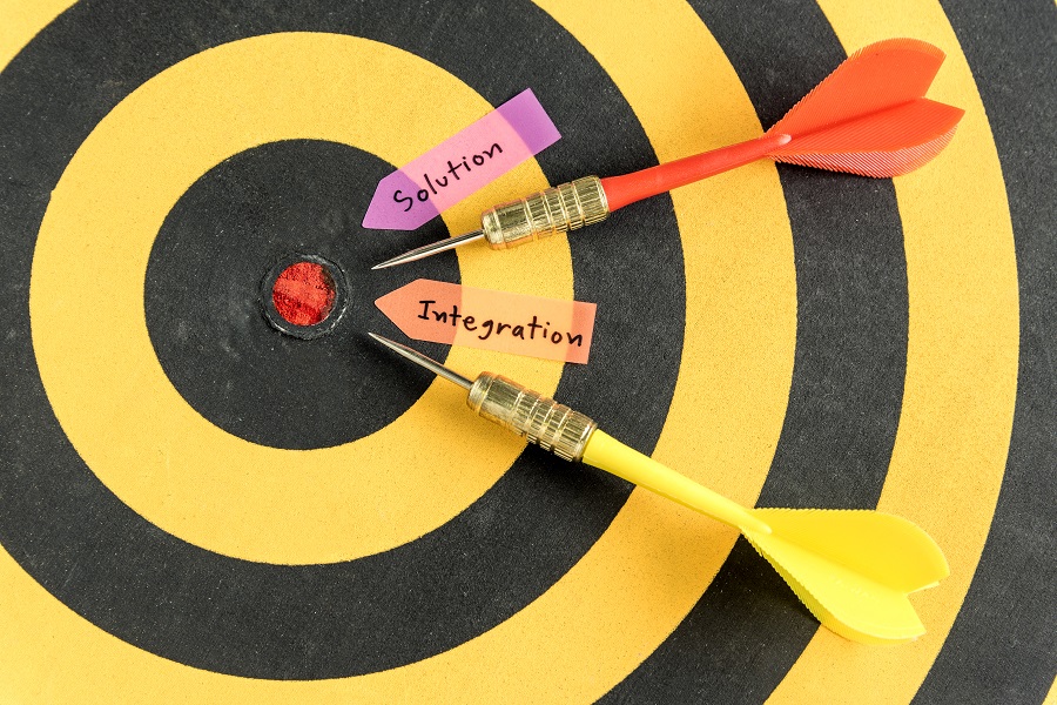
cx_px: 528
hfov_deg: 23.9
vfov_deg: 16.1
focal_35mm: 85
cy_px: 352
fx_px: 2495
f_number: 8
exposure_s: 1/5
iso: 100
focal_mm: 85
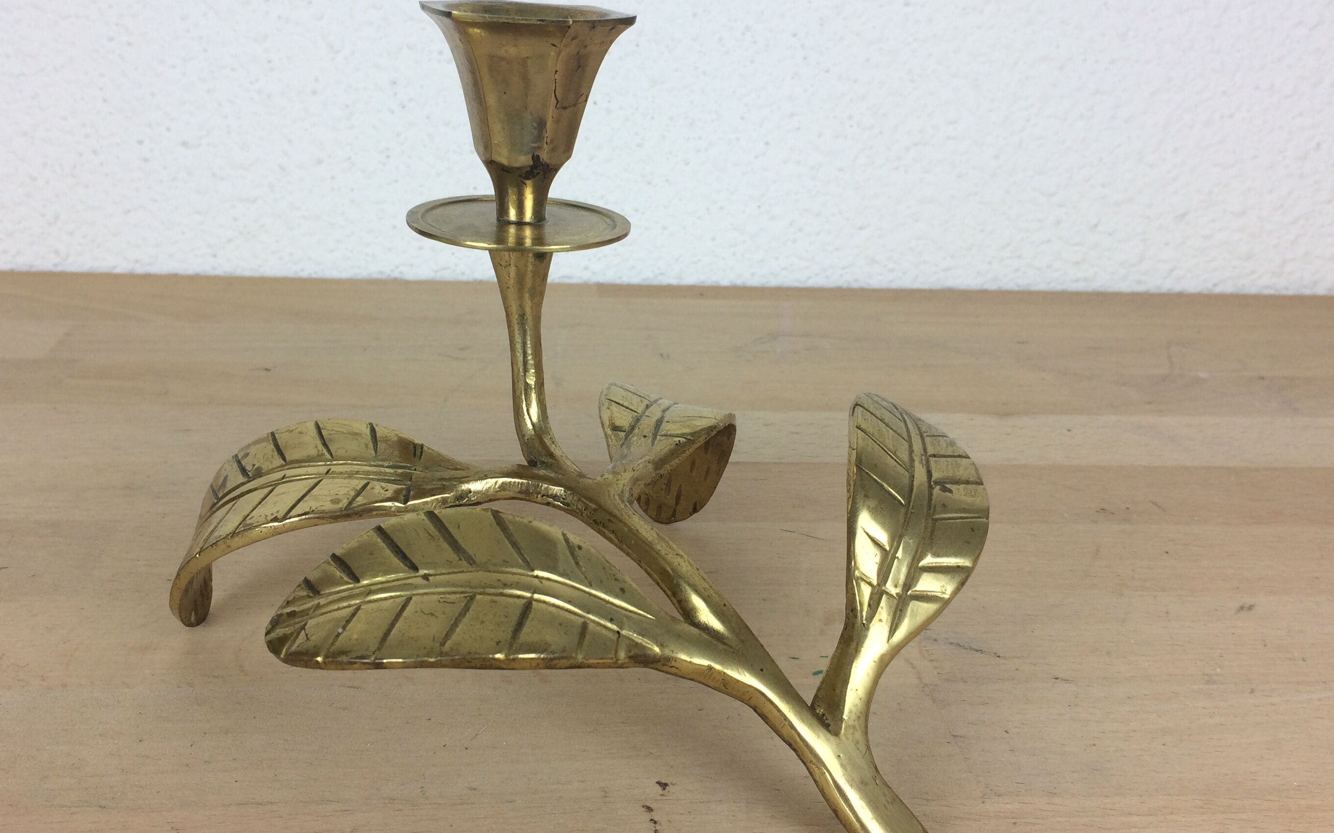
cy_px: 385
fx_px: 1345
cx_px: 621
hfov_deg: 52.7
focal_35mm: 37
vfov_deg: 34.4
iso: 50
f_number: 2.2
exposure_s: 1/100
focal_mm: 4.15
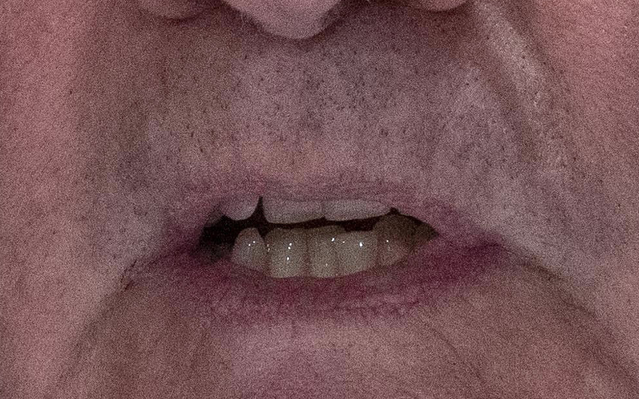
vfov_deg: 1.1
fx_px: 21592
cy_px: -87
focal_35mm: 1240
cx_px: 216
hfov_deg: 1.7
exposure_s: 1/320
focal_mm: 200
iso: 8000
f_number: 6.3
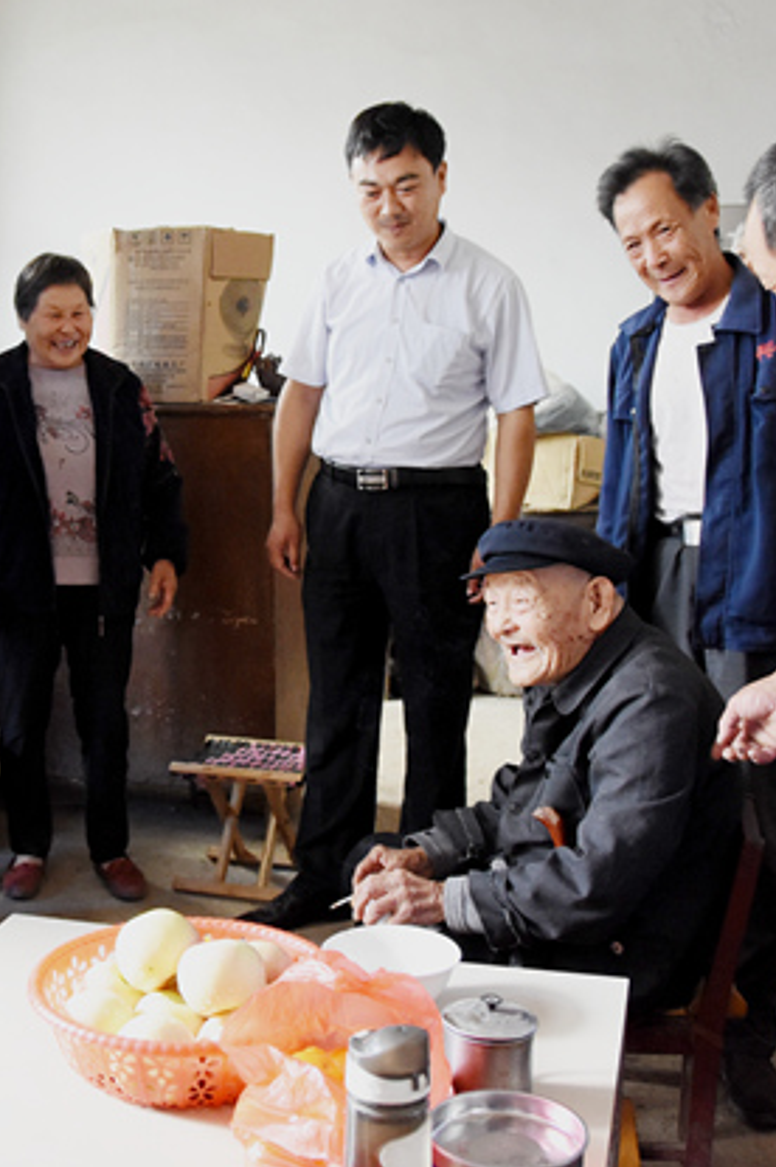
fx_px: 1328
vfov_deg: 47.4
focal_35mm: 41
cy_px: 586
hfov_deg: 32.5
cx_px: 301
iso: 2000
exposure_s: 1/30
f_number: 3.5
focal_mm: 18
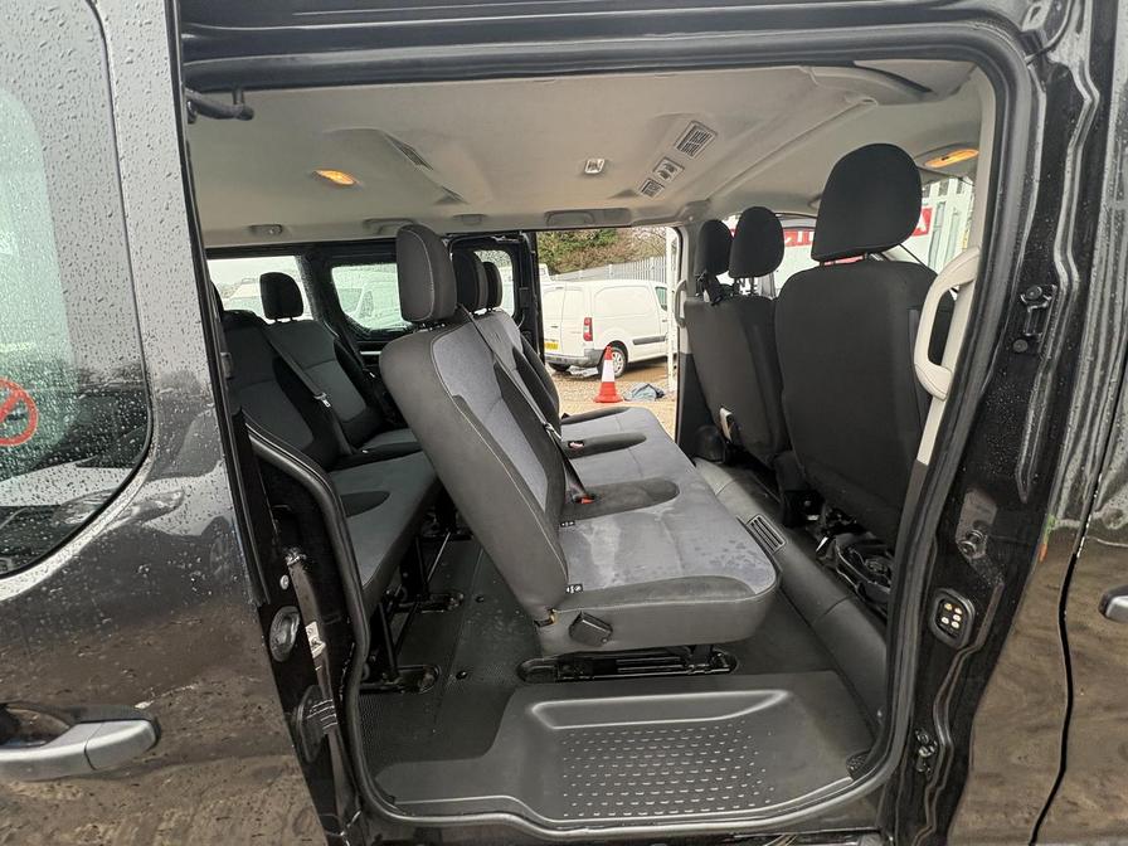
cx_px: 564
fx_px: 456
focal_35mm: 14
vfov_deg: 85.7
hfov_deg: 102.1
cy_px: 423
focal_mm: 2.22
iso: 125
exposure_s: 1/99
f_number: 2.2
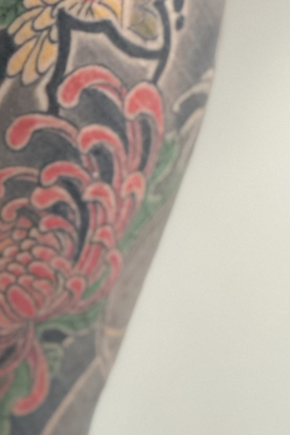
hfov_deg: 6.5
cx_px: -6
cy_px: 109
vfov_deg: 9.8
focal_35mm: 210
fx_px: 2538
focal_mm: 9
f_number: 2.8
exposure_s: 1/30
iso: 320
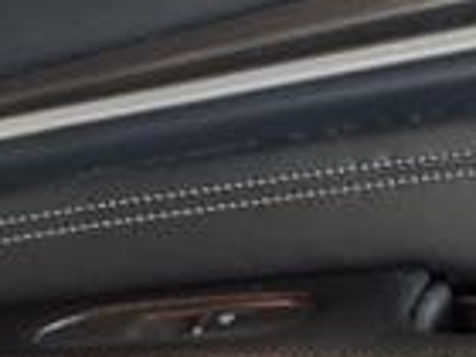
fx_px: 1691
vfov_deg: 11.8
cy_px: 428
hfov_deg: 15.2
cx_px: 643
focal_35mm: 123
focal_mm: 3.58
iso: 500
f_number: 1.9
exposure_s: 1/17
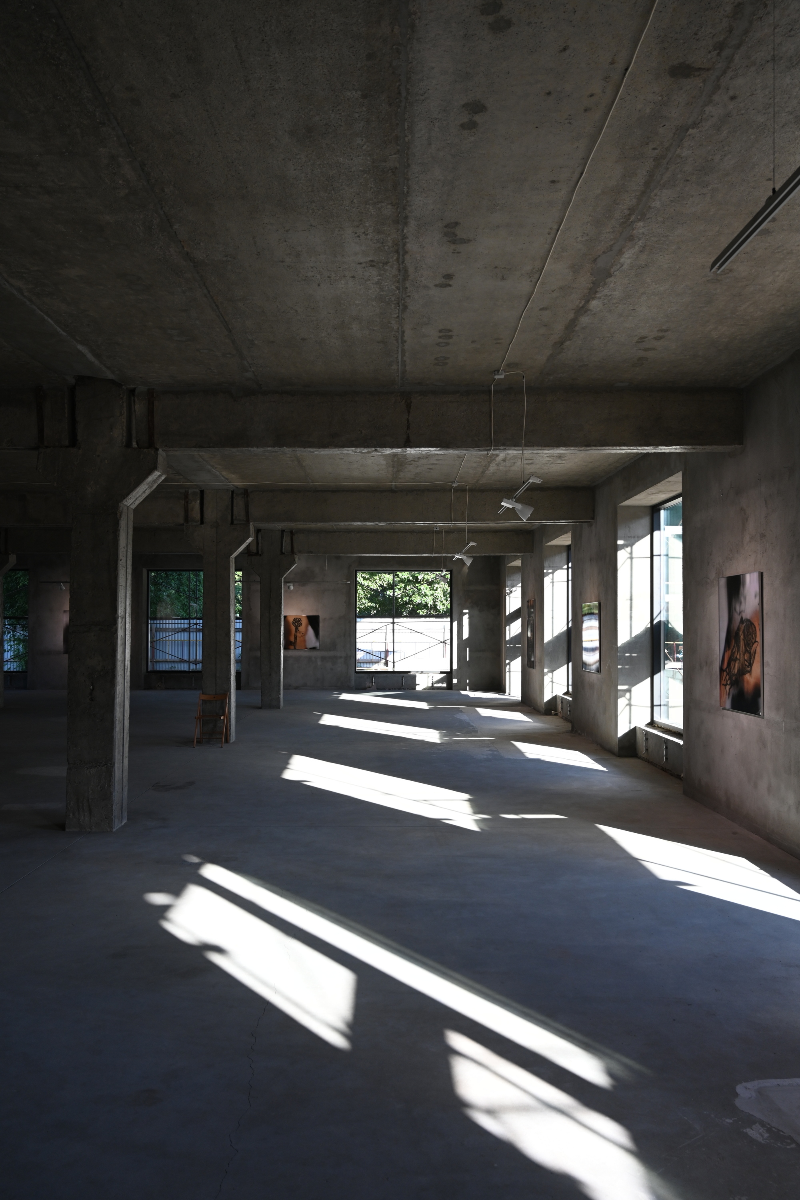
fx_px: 933
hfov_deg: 46.4
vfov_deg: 65.5
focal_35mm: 28
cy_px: 600
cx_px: 400
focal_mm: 28
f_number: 5.6
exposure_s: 1/100
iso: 400
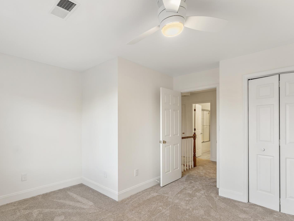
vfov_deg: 68.4
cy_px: 125
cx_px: 124
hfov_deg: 84.0
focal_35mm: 19
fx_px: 161
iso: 400
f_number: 6.3
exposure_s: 1/5
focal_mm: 14
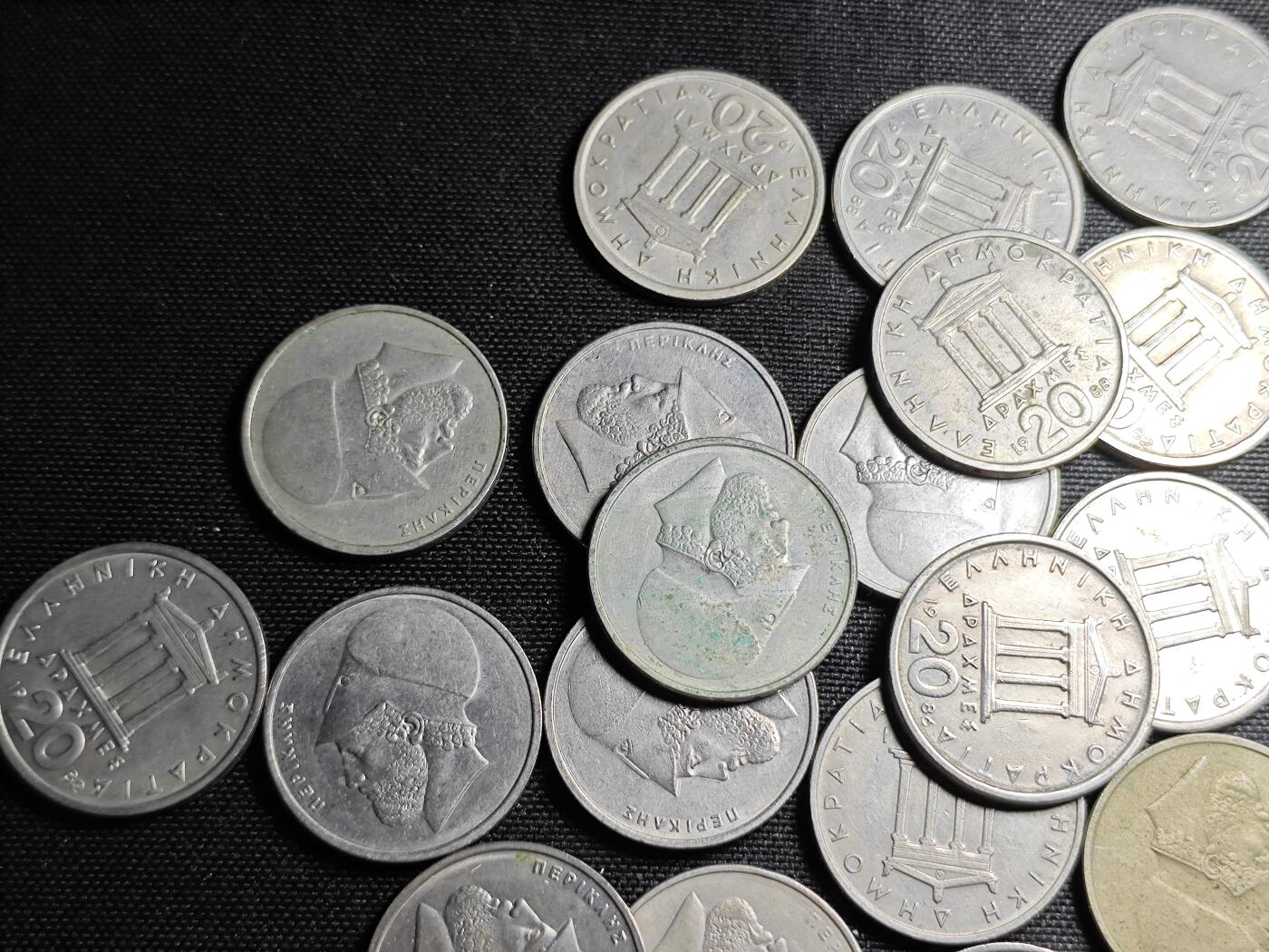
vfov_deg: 29.7
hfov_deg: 38.9
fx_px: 1796
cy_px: 476
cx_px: 634
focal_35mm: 49
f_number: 1.6
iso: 80
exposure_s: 1/100
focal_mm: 5.84
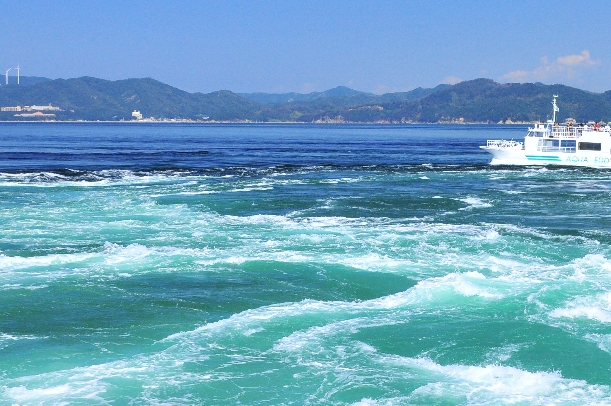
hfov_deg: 26.3
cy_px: 111
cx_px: 569
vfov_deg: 18.3
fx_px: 1255
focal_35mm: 74
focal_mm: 24
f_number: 9
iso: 500
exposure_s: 1/400
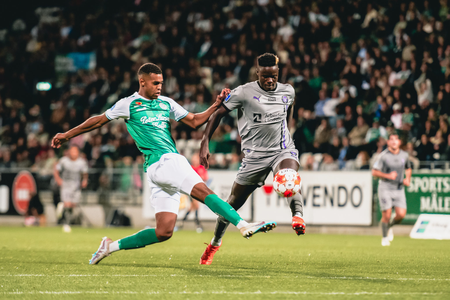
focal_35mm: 278
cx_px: 225
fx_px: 3469
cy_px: 150
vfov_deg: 5.0
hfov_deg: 7.4
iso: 2500
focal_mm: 185
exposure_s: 1/800
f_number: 2.8
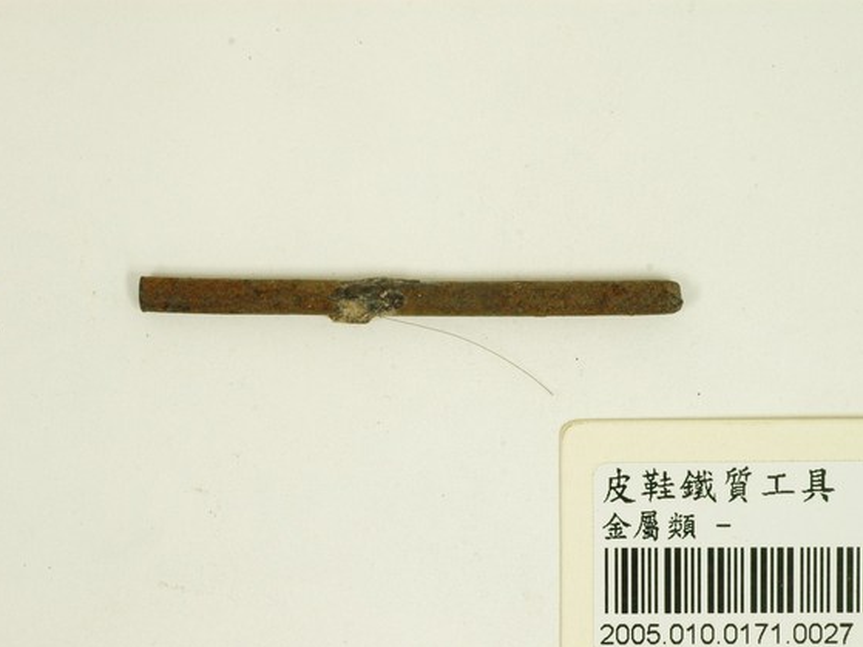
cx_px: 401
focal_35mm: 99
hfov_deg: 19.8
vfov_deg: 14.9
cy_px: 327
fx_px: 2468
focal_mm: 60
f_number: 8
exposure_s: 1/20
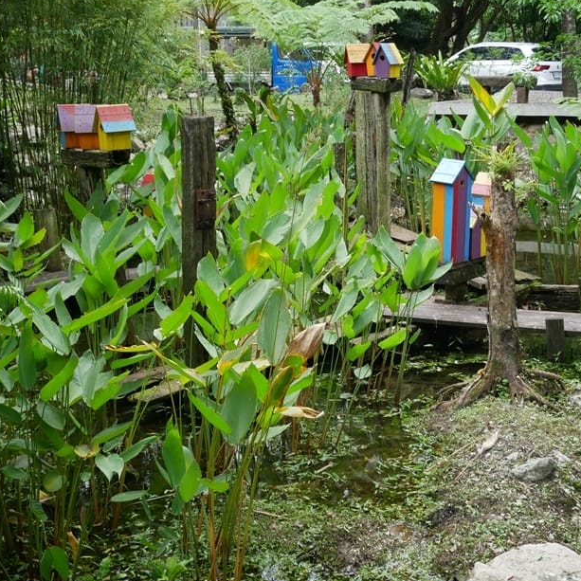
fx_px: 1025
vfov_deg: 31.6
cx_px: 363
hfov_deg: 31.5
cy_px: 289
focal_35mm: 54
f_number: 4.6
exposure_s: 1/60
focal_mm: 20
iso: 320
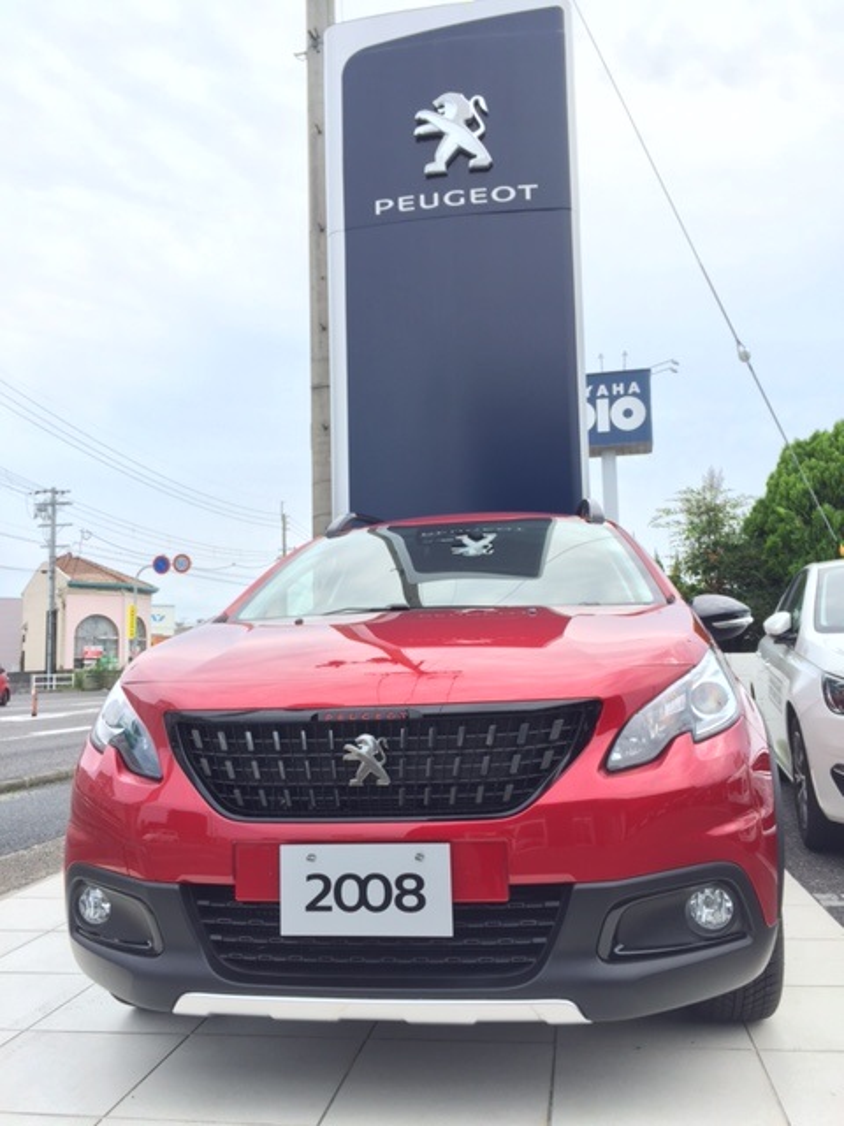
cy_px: 563
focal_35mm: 29
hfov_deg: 48.2
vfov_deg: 61.7
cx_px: 422
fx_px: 943
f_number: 2.2
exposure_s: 1/488
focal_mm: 4.15
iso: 32
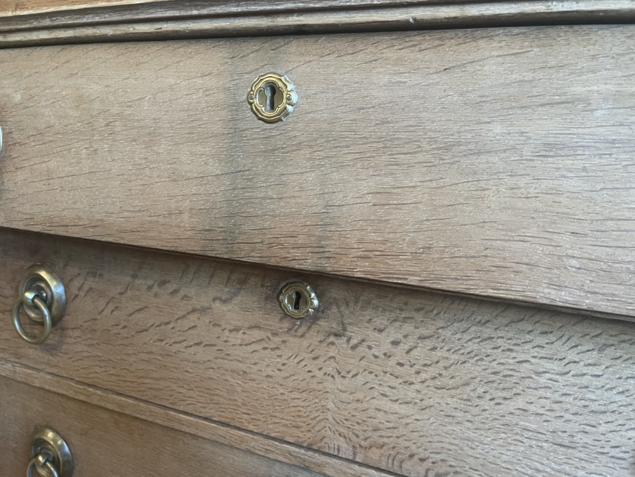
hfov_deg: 67.3
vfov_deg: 53.1
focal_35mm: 26
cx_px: 318
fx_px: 477
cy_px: 238
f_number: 1.6
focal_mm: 4.2
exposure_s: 1/33
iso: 320
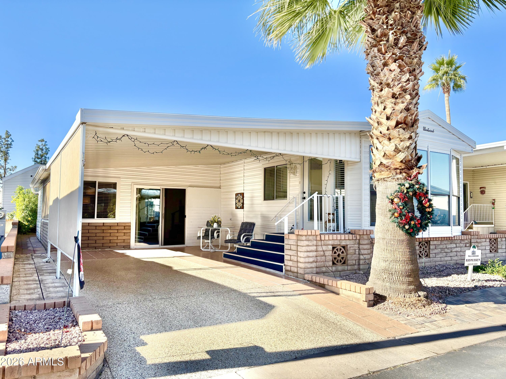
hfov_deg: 67.3
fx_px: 380
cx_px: 253
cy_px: 190
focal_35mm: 26
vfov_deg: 53.1
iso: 50
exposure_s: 1/2208
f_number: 1.6
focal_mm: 5.96
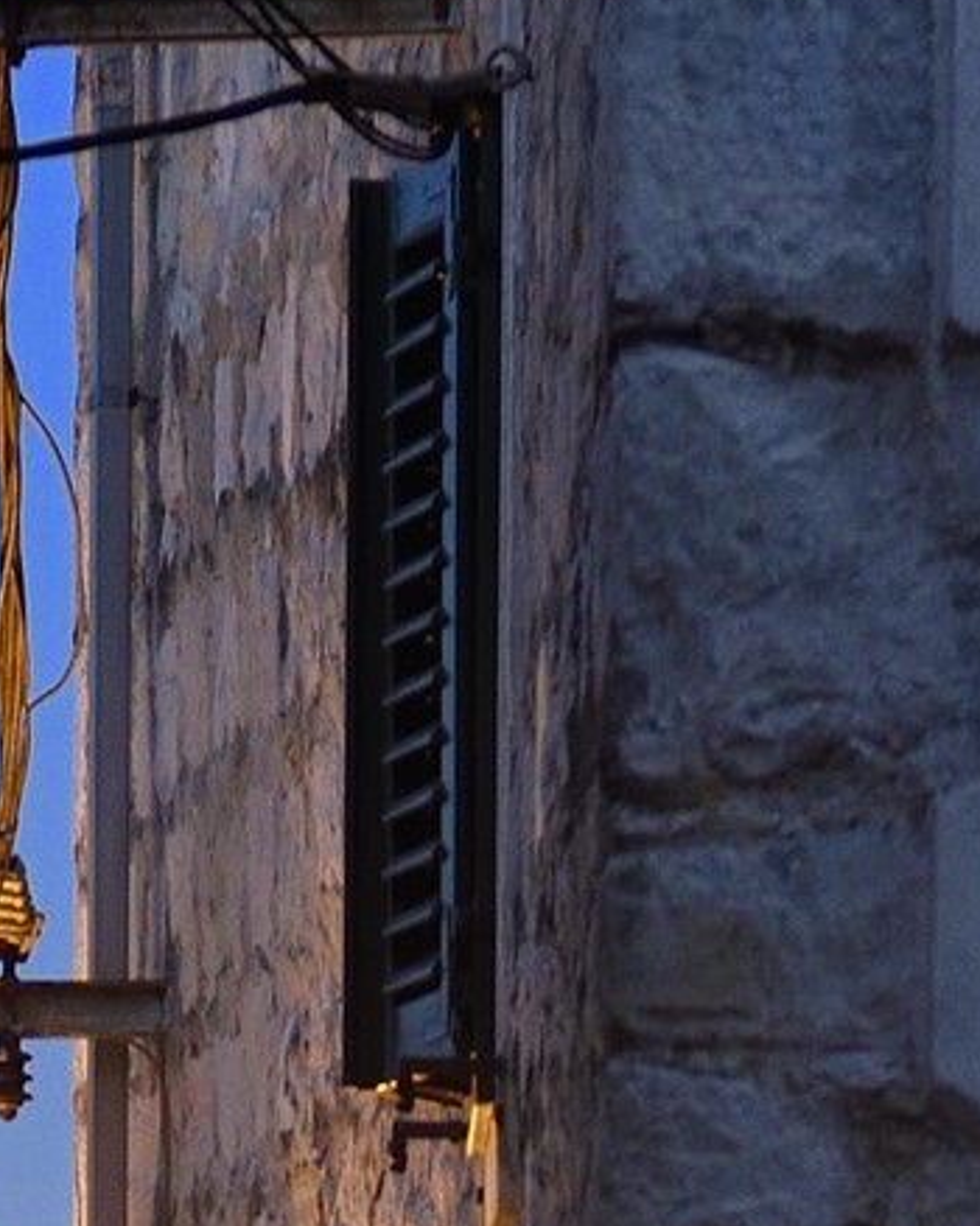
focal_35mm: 360
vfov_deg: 5.2
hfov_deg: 4.3
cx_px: -832
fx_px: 13061
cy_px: 2960
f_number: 5.6
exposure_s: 1/13
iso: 1250
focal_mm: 70
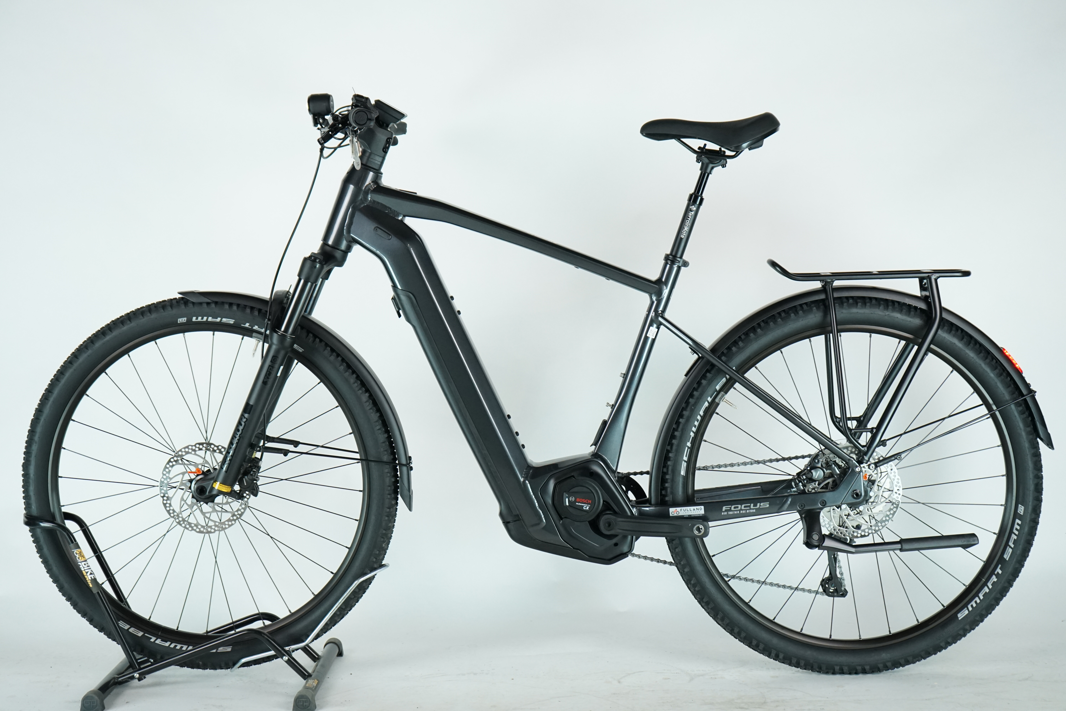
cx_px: 533
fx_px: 1628
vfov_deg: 24.6
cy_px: 356
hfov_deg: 36.2
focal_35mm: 55
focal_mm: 55
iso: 2000
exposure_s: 1/200
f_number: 5.6
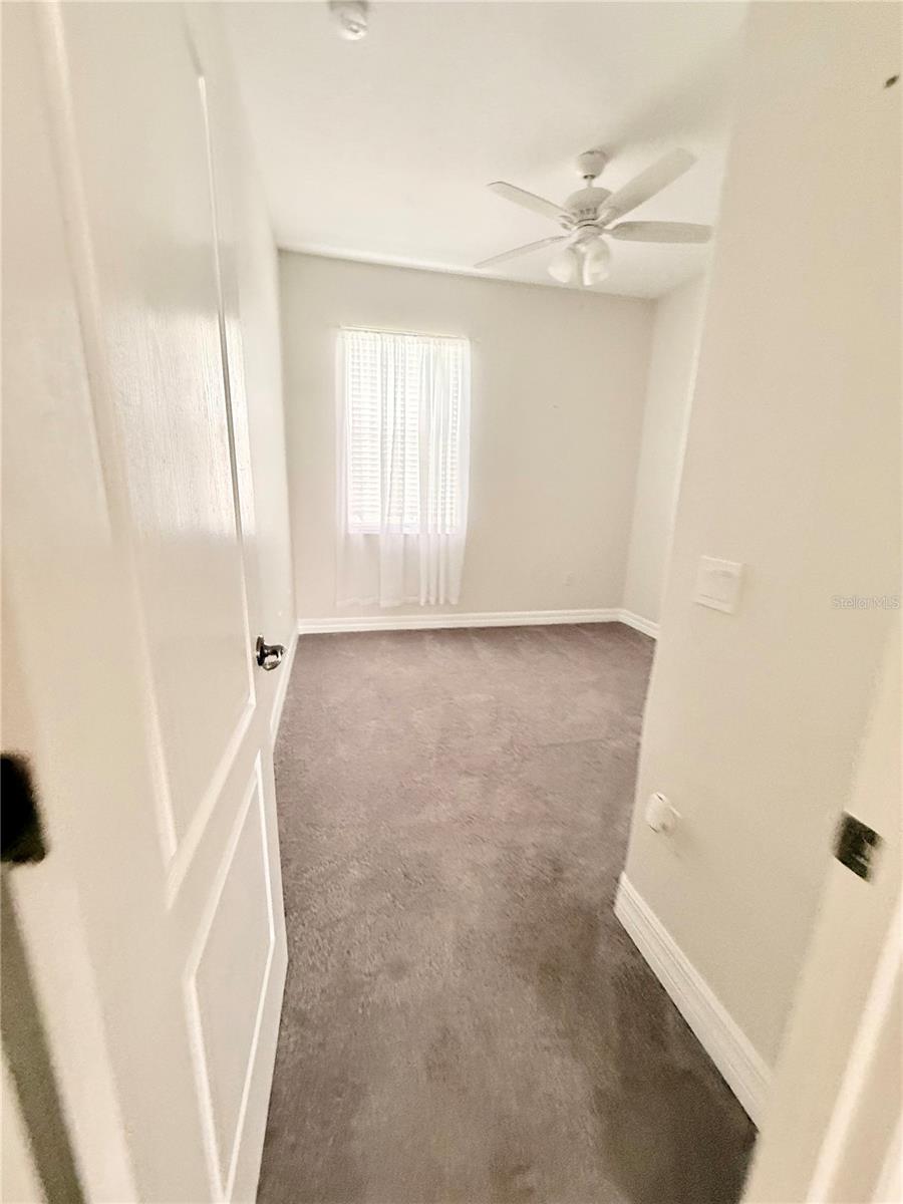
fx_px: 487
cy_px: 602
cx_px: 452
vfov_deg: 102.1
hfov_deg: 85.7
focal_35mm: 14
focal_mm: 2.22
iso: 500
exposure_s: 1/60
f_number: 2.2
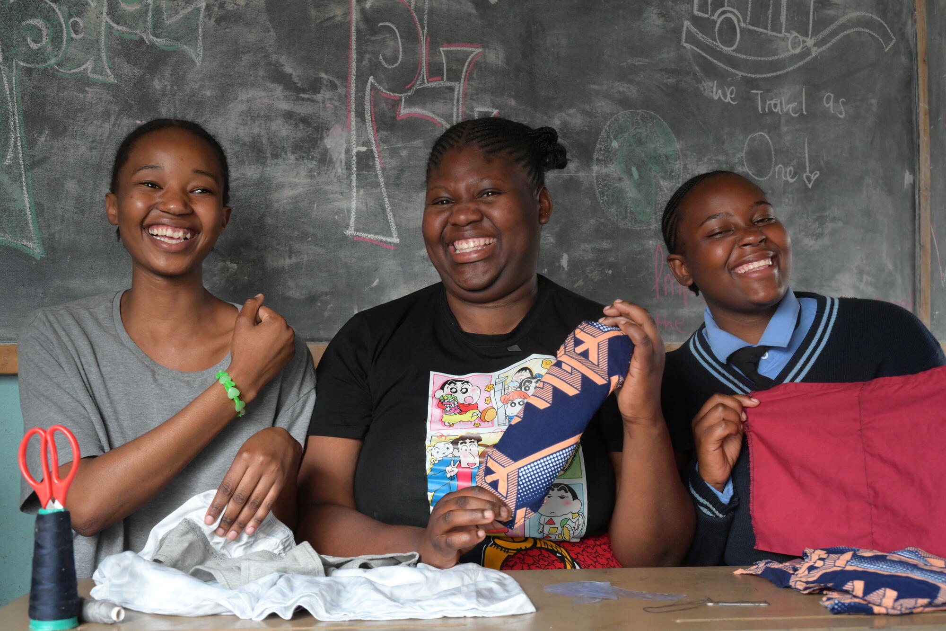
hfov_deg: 43.6
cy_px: 316
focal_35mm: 45
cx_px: 473
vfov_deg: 29.9
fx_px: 1182
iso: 3200
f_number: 8
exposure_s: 1/100
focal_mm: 45
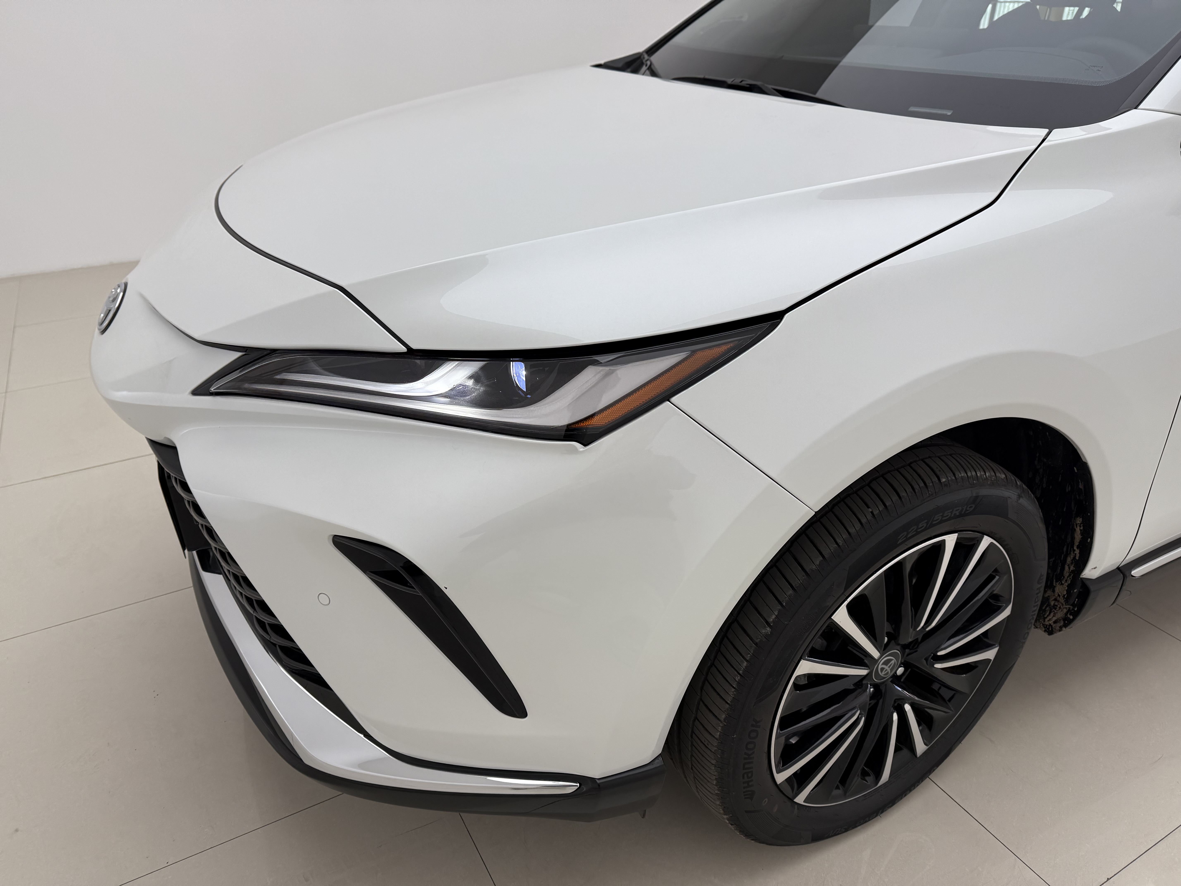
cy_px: 443
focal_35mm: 24
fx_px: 819
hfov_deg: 71.6
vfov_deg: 56.8
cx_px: 590
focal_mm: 6.76
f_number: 1.78
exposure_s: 1/507
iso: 100
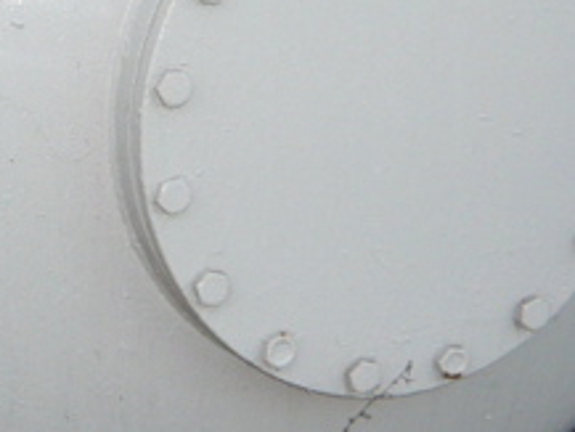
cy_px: 37
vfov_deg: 12.2
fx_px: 2011
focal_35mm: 121
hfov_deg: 16.2
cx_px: 151
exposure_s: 1/250
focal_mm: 4.6
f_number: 2.8
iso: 100
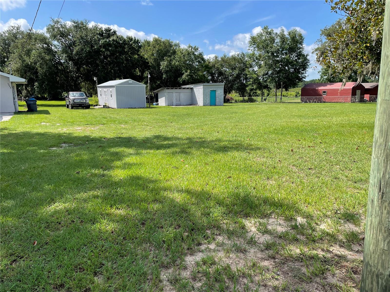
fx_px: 293
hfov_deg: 67.3
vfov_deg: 53.1
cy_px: 146
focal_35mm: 26
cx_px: 195
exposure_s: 1/1949
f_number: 1.6
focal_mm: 4.2
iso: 32
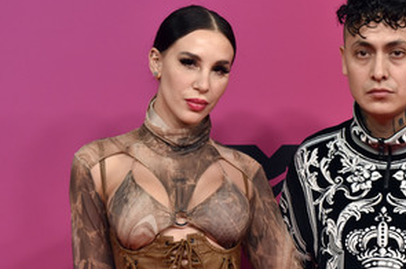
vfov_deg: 6.4
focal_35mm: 214
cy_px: 167
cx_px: 297
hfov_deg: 9.6
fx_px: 2411
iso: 2000
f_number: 5.6
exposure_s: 1/200
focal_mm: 140
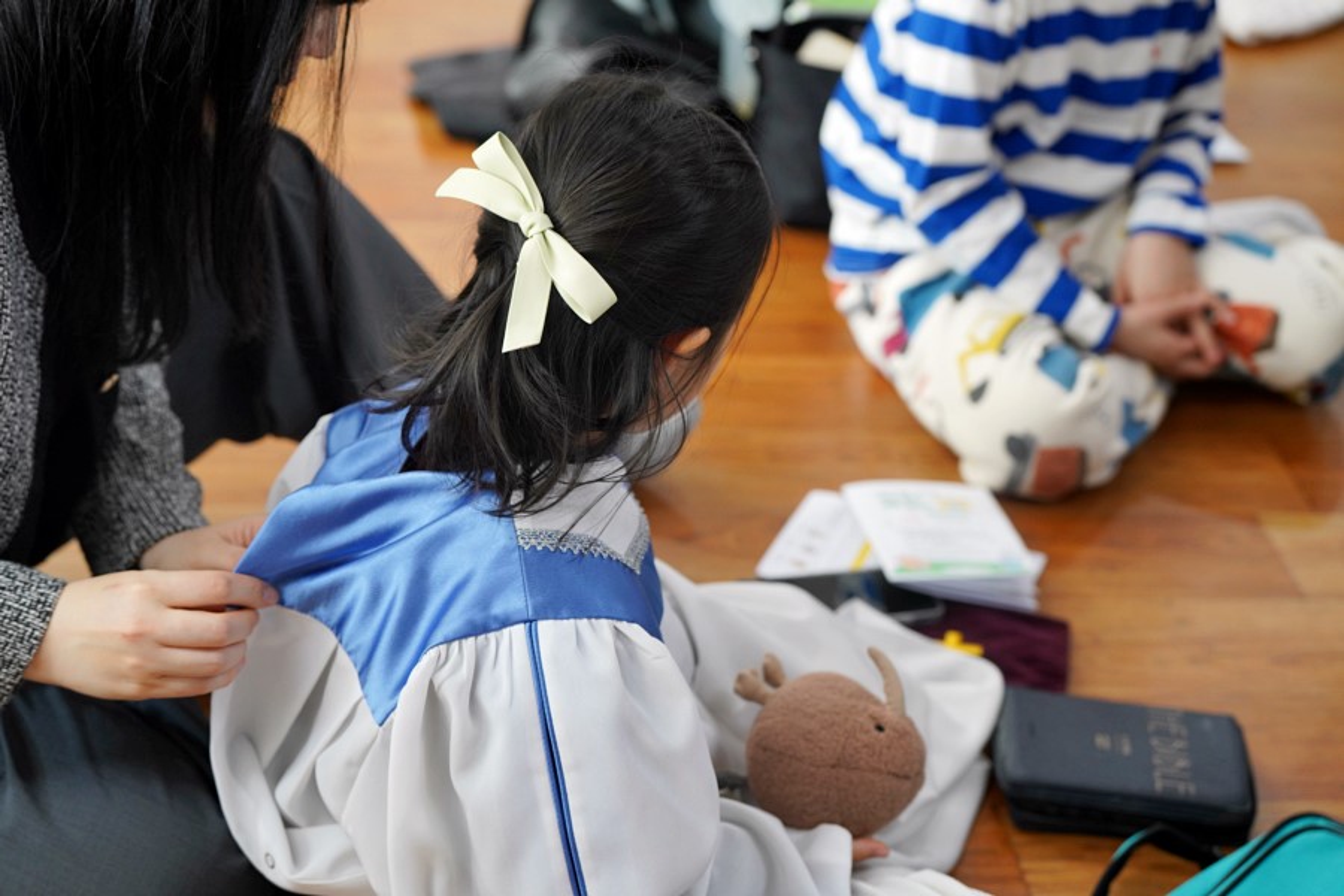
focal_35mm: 70
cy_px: 448
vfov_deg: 19.5
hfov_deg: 28.8
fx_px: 2613
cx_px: 672
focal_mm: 70
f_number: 4
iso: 1000
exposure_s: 1/160
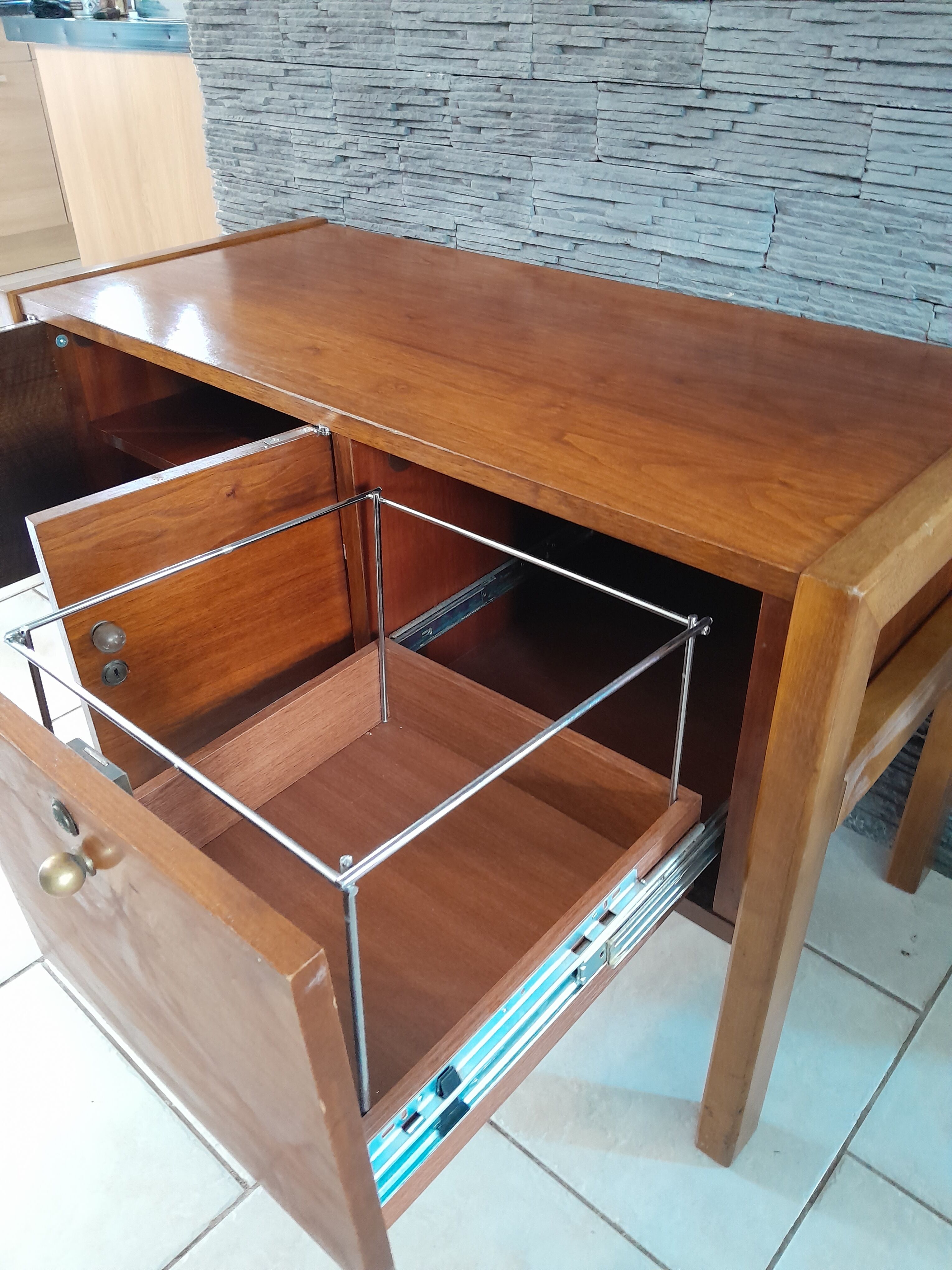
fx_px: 953
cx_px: 476
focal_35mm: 26
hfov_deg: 53.1
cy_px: 635
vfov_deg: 67.3
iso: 640
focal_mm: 3.98
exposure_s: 1/24
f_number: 1.8
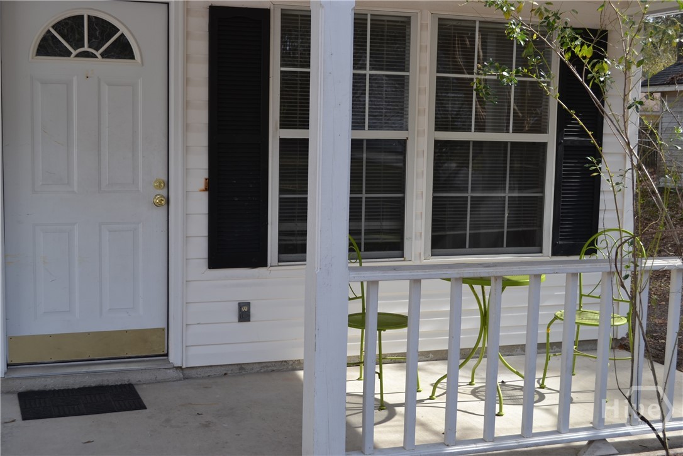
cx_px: 342
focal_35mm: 48
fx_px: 911
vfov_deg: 28.1
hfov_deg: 41.1
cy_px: 228
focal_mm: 32
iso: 100
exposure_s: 1/125
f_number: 5.6
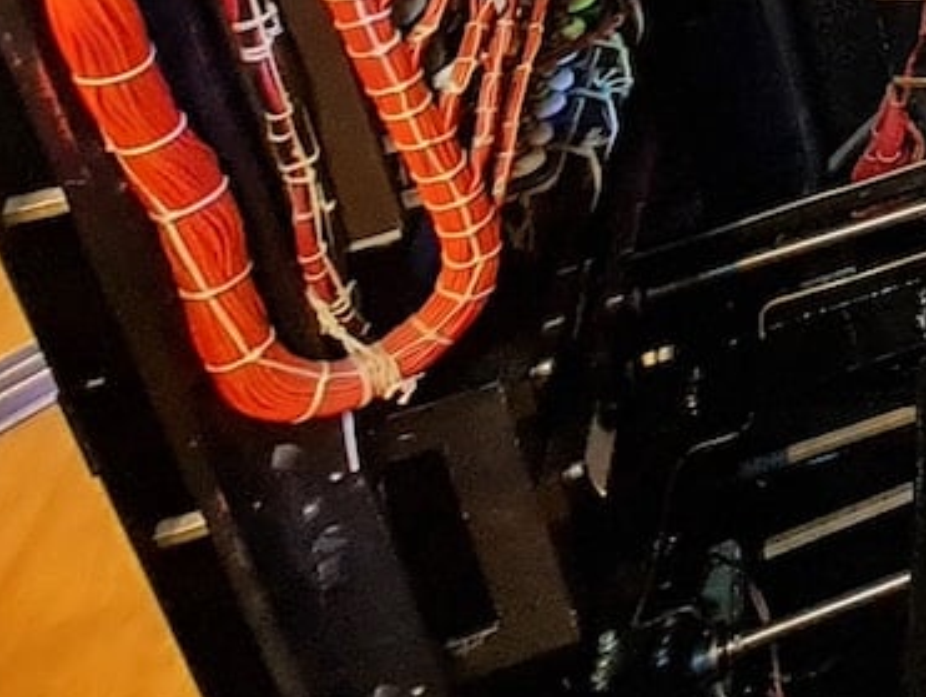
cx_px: 1934
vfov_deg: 19.2
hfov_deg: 18.3
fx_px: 1499
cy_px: -587
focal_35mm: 56
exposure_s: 1/25
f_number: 2.2
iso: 800
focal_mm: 2.2
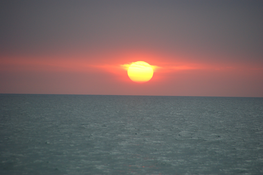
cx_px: 132
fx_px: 2737
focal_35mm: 375
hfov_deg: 5.5
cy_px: 88
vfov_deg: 3.7
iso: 400
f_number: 6.3
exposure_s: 1/100
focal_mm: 250
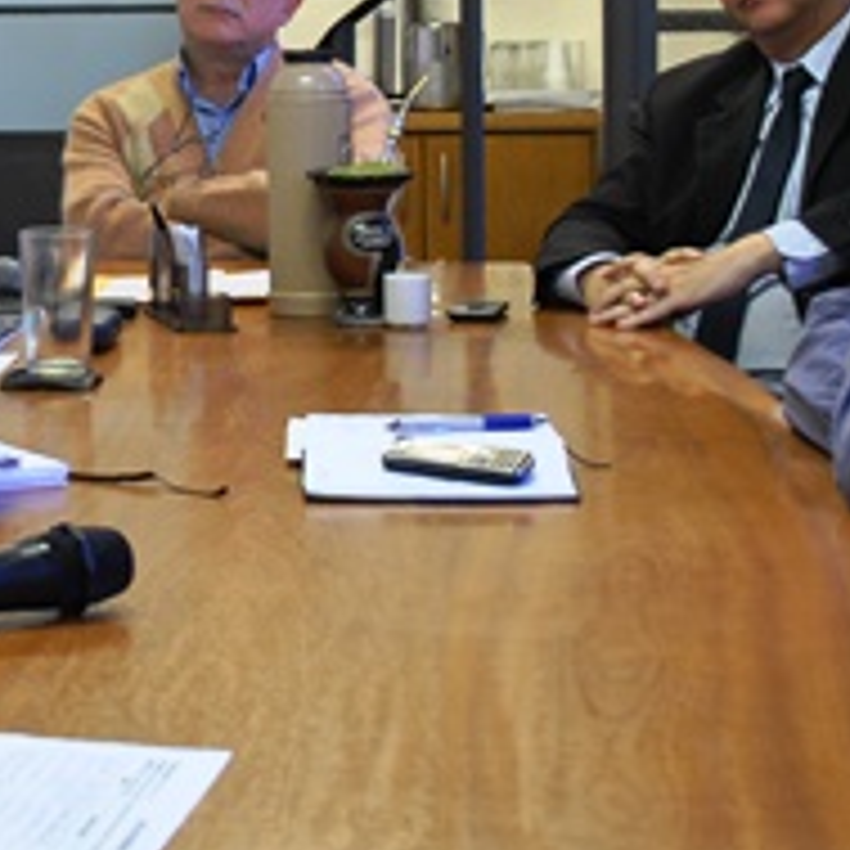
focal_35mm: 95
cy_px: 117
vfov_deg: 18.1
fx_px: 2639
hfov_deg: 17.6
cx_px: -99
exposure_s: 1/30
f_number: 4
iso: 280
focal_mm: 22
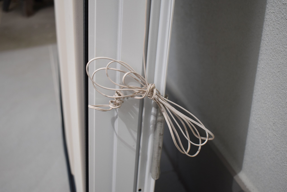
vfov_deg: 28.9
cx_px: 144
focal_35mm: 46
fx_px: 371
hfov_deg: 42.3
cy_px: 96
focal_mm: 31
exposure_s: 1/160
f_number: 4.2
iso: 800
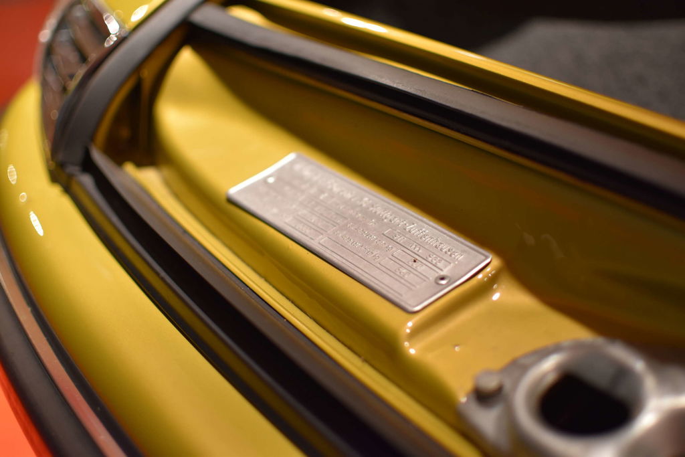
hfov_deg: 37.8
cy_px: 228
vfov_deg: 25.8
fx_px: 999
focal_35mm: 52
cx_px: 342
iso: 800
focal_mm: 35
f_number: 2
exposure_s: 1/60
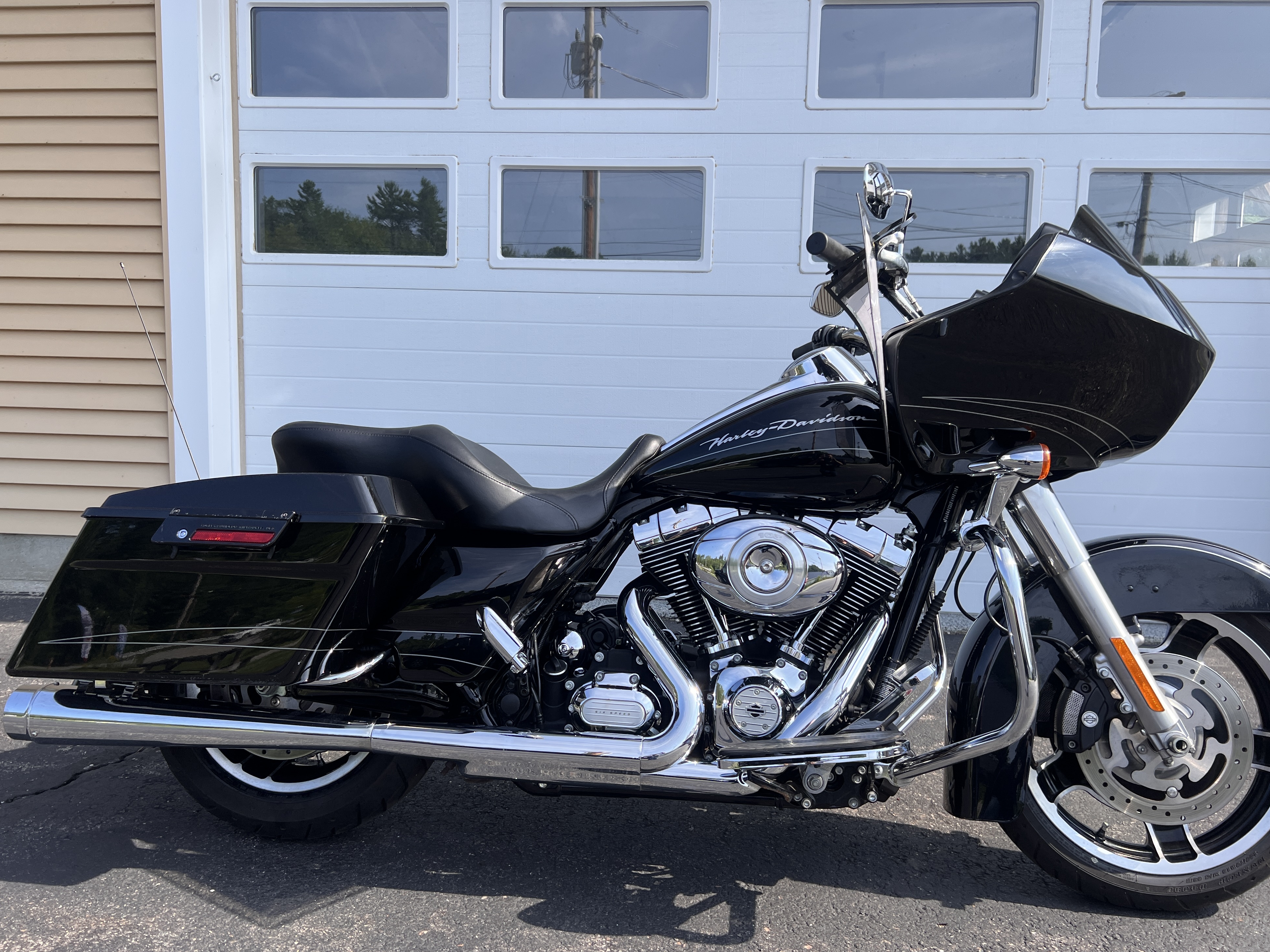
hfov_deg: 65.3
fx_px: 991
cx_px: 642
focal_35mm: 27
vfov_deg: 51.3
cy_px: 484
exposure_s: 1/1597
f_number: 1.5
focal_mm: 5.7
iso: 50
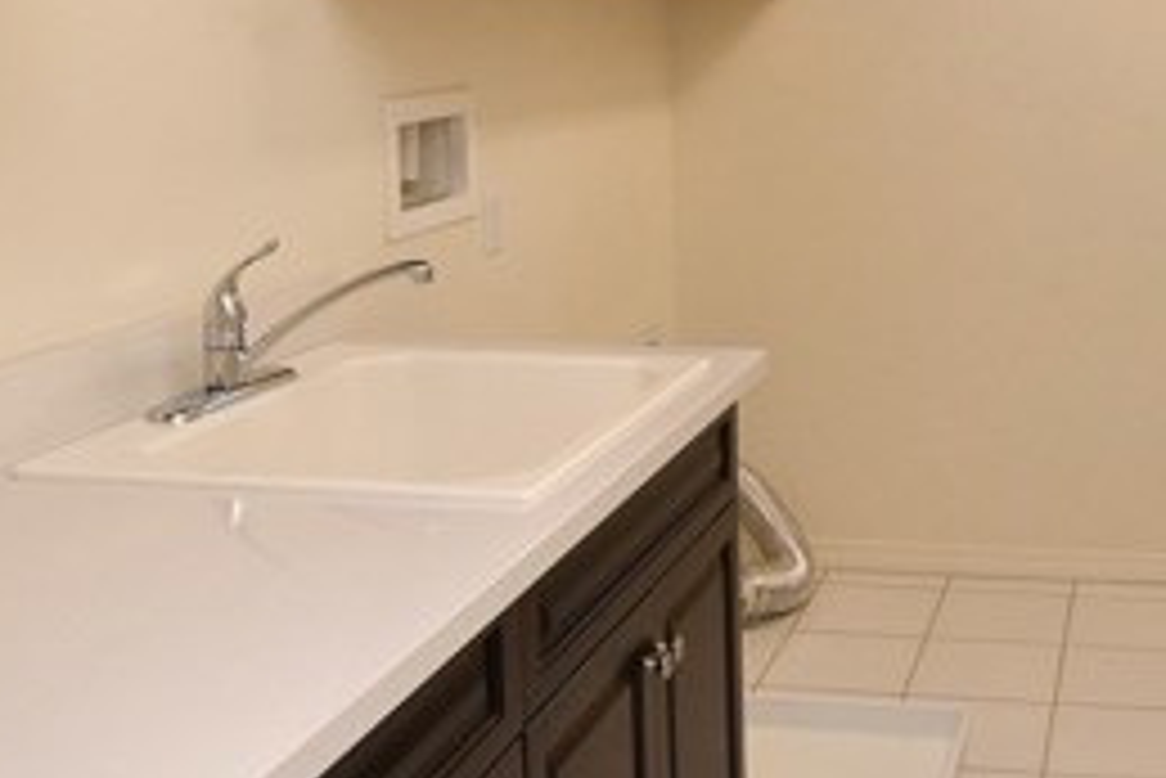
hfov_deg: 39.1
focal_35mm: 48
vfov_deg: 26.9
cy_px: 56
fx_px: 1563
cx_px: 954
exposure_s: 1/125
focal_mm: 13
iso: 800
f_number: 7.1
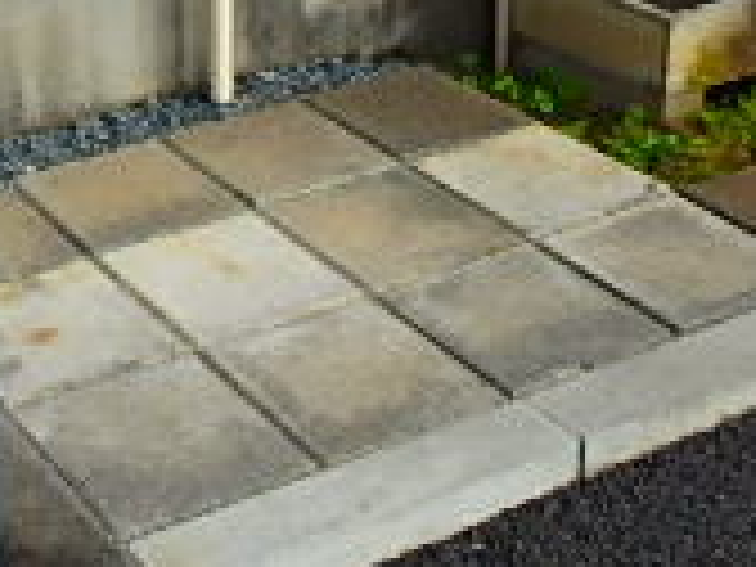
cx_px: -86
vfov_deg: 17.2
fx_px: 1747
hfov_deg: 22.9
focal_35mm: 80
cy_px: -184
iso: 125
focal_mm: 3.7
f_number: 3.5
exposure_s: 1/640
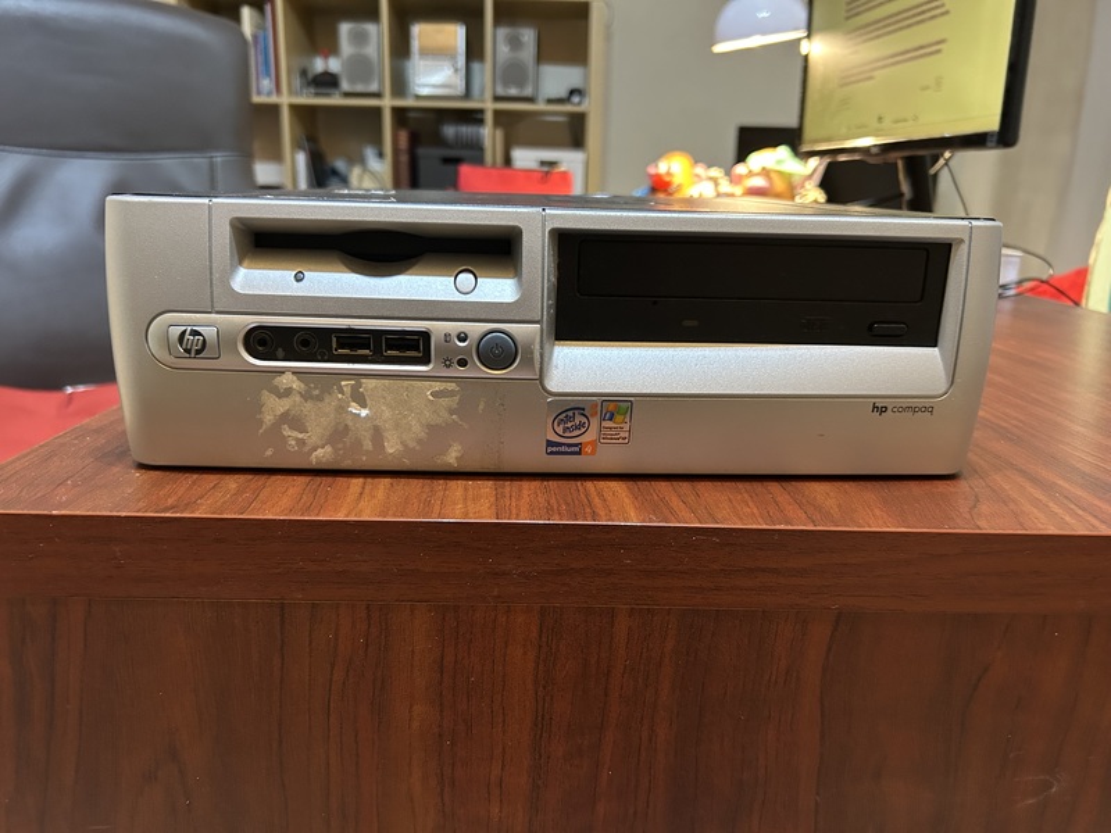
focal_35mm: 26
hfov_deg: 67.3
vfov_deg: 53.1
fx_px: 834
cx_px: 556
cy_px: 416
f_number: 1.5
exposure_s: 1/50
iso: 500
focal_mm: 5.7
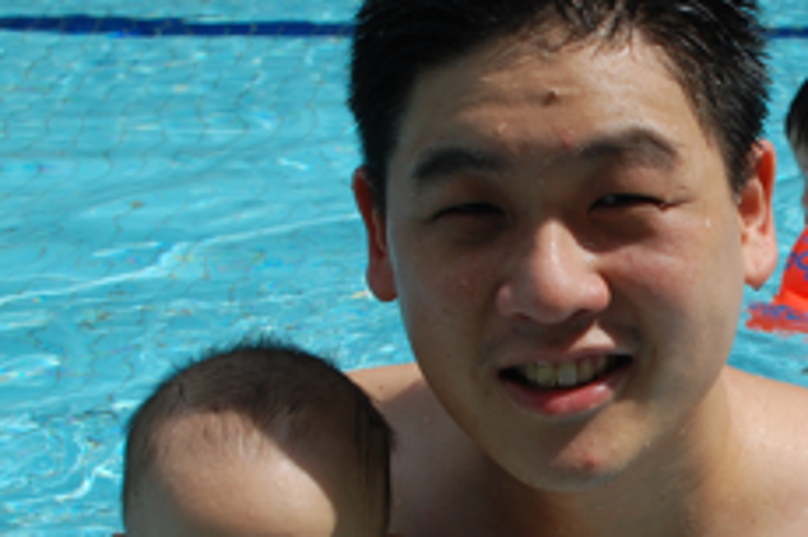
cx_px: 587
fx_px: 2559
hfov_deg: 17.9
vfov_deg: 11.9
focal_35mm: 114
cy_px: 474
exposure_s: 1/320
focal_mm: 35
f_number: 9
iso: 200
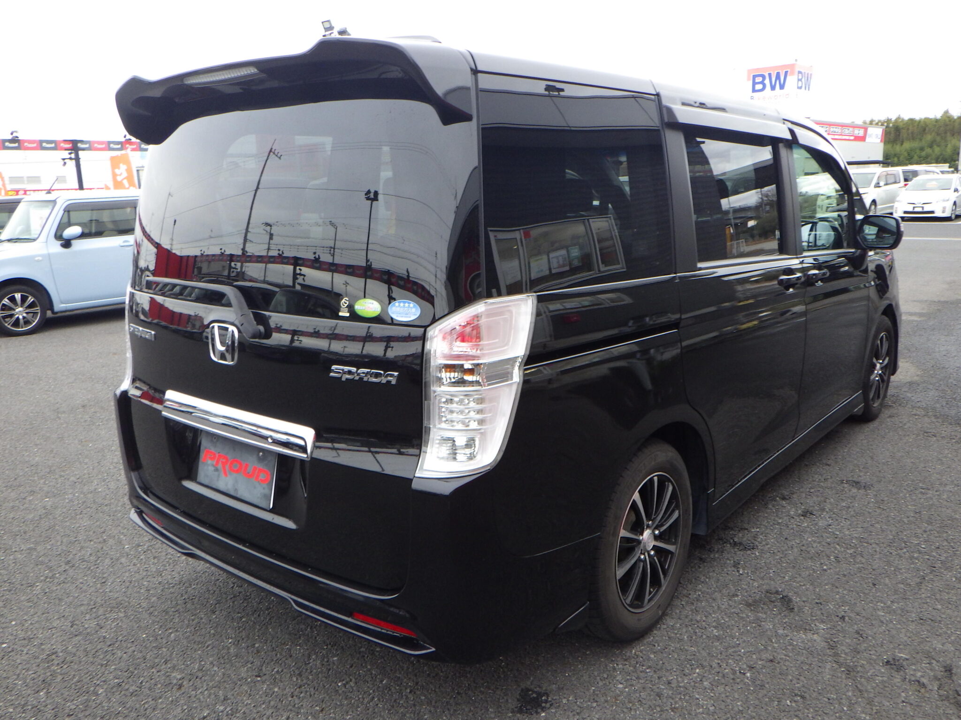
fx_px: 777
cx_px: 480
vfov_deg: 49.7
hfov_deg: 63.4
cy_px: 360
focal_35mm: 28
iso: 160
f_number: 3.5
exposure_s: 1/45
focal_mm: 5
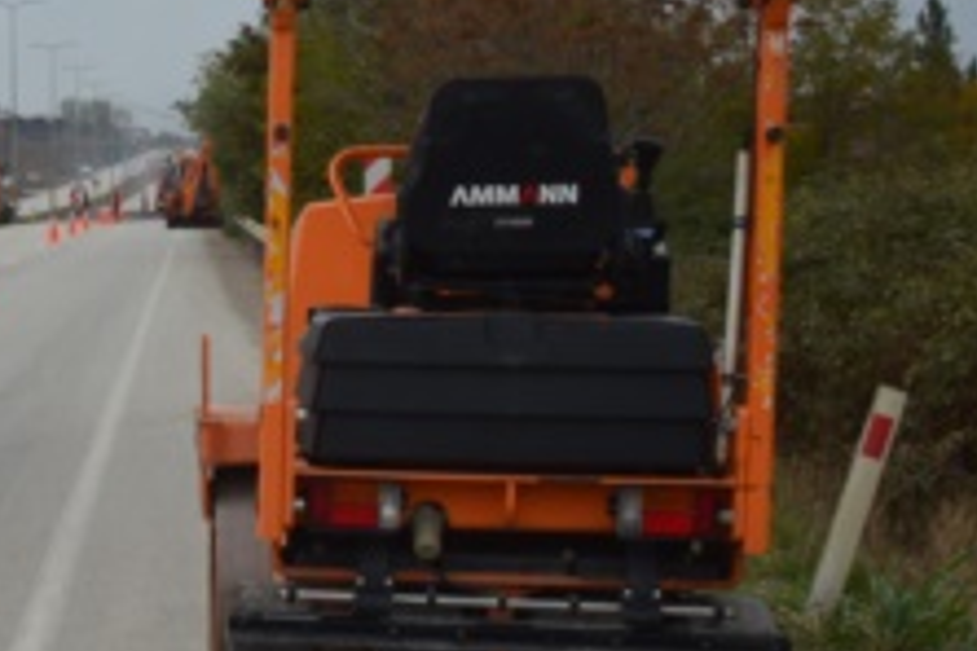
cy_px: 427
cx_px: -326
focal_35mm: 95
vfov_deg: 14.4
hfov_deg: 19.6
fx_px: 2578
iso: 400
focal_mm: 22
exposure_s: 1/160
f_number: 9
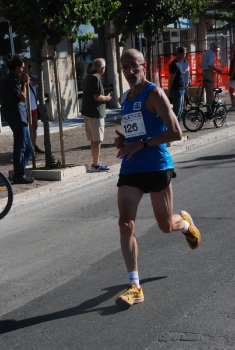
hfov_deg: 14.8
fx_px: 906
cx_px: 118
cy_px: 175
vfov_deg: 21.9
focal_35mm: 93
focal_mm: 62
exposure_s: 1/2000
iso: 1000
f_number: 8
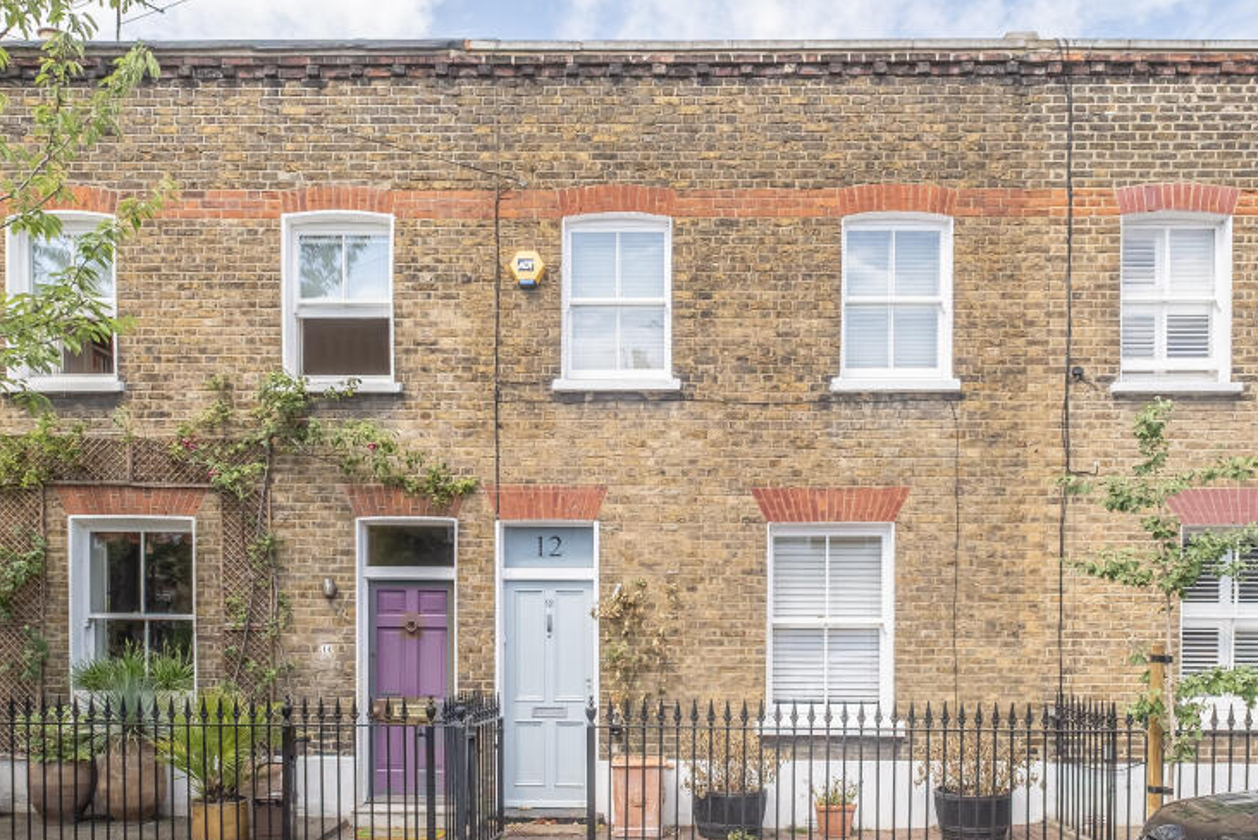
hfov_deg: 81.0
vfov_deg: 59.5
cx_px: 680
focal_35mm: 21
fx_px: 734
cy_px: 435
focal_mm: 10
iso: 250
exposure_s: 1/250
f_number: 6.4
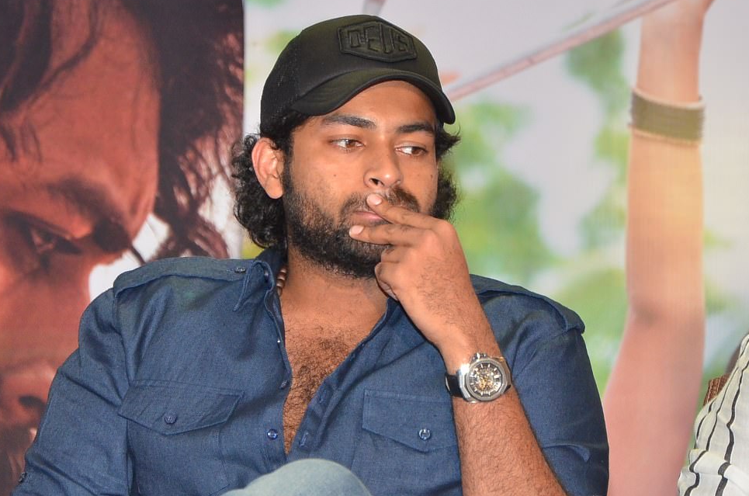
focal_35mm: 259
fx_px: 5373
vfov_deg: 5.3
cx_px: 357
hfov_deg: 8.0
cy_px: 309
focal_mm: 105
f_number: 5.6
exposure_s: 1/125
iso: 1600
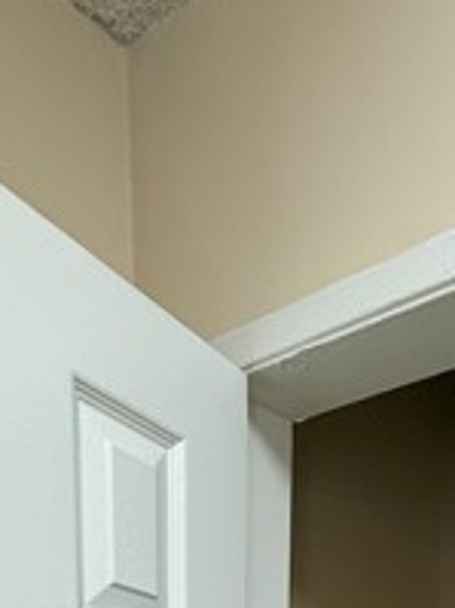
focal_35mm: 45
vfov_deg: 27.2
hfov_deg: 30.8
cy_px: 938
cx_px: 406
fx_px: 789
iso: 160
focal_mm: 2.22
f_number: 2.2
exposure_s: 1/120
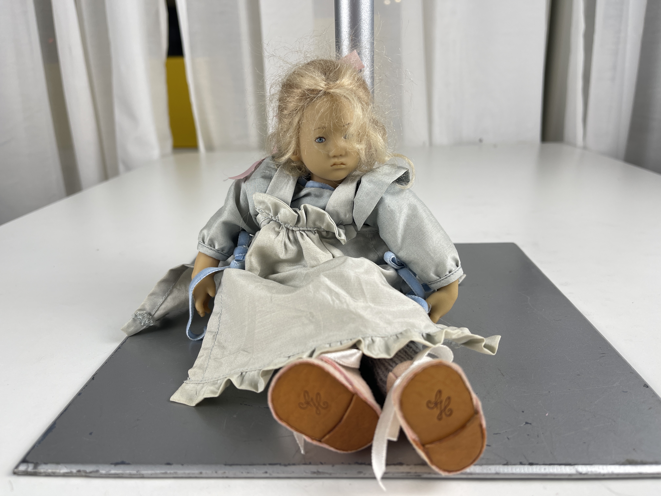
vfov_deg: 54.9
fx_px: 477
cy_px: 248
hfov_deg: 69.4
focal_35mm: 25
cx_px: 330
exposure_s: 1/114
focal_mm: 5.1
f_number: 1.6
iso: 32
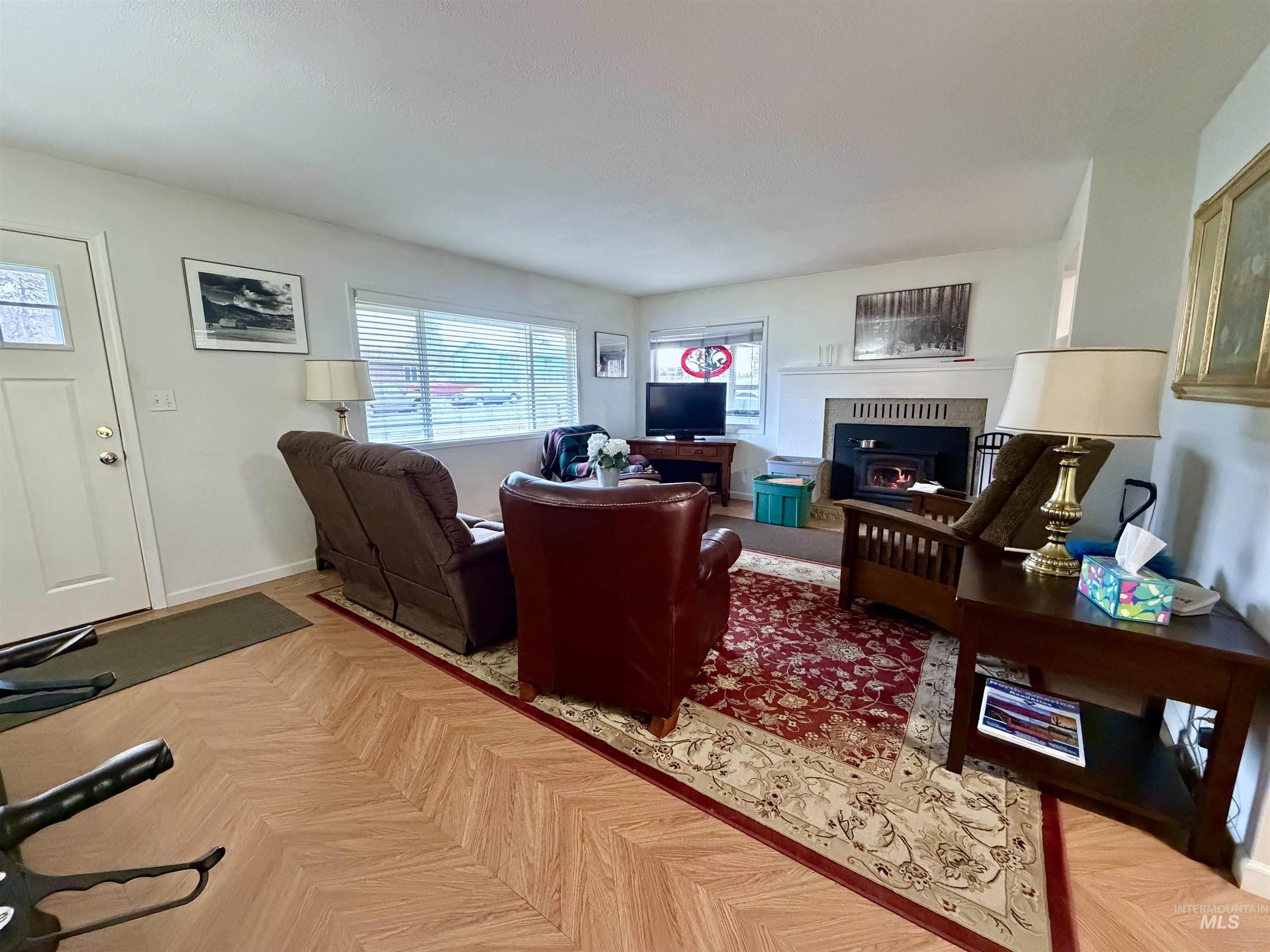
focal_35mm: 14
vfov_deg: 85.7
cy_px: 476
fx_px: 514
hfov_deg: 102.1
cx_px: 635
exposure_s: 1/60
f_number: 2.2
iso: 800
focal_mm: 2.22
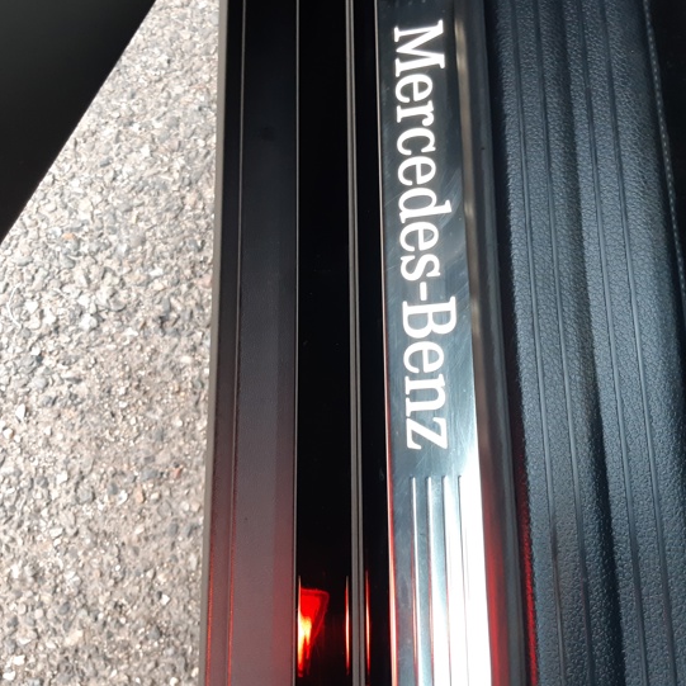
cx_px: 363
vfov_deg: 48.4
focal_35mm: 34
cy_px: 307
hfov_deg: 48.4
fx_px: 762
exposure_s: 1/33
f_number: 1.7
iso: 200
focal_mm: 3.92
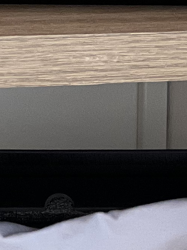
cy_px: 69
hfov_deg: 3.1
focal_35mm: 472
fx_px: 3402
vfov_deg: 4.2
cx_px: 44
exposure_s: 1/120
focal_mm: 9
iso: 160
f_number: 2.8
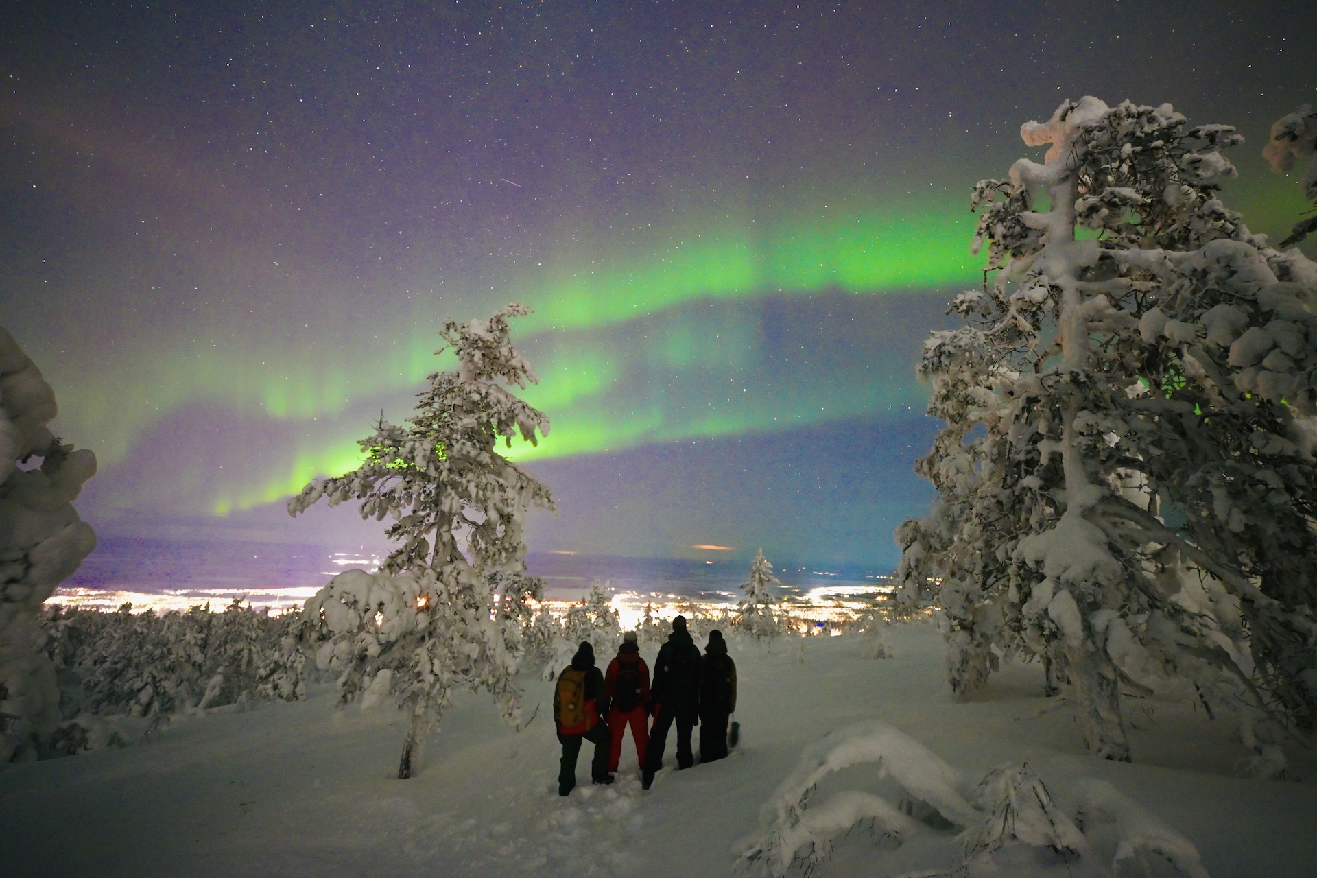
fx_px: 512
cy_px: 439
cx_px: 658
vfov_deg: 81.2
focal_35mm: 14
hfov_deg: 104.3
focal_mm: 14
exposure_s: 4
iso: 2500
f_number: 2.8
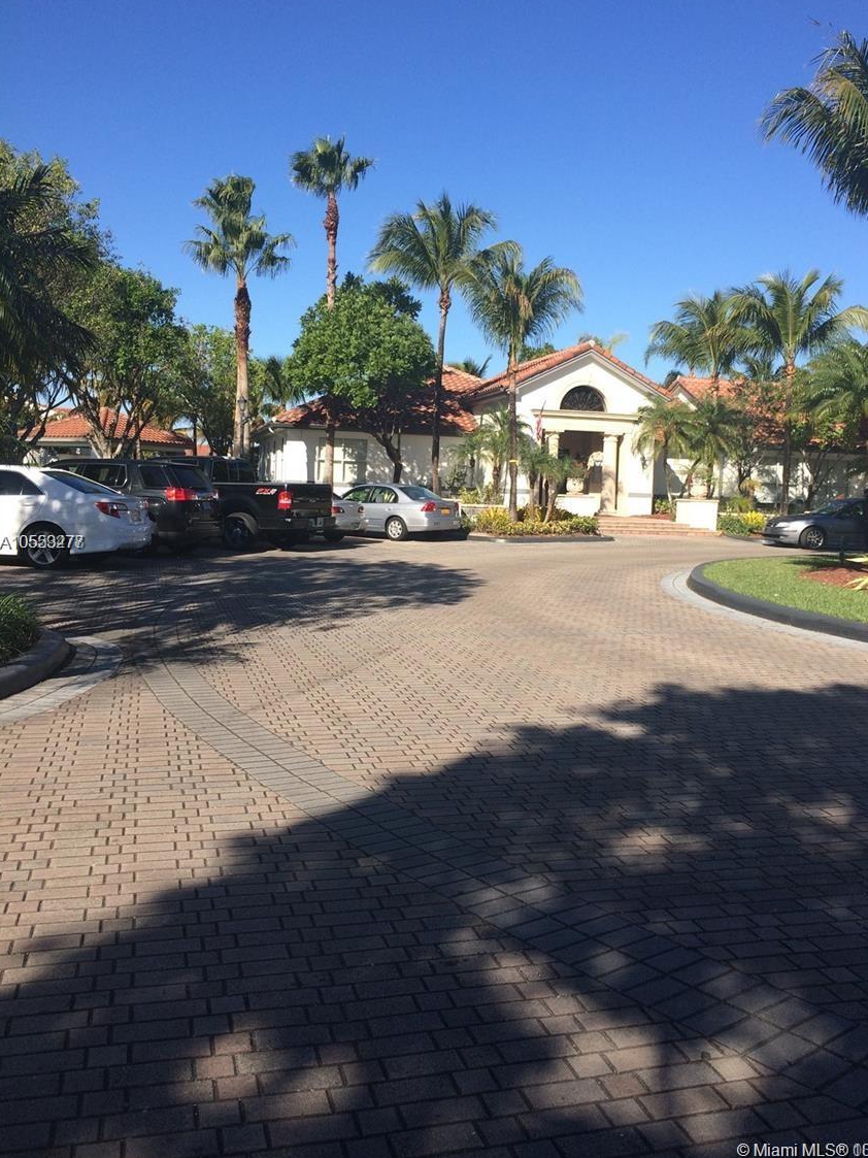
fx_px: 1037
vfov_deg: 58.3
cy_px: 544
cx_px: 459
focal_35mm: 31
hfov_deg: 45.4
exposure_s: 1/1414
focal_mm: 4.15
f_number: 2.2
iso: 32
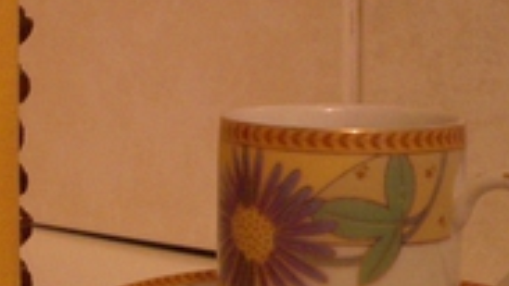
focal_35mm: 94
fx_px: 1269
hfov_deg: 22.4
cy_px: 69
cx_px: 103
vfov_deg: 12.8
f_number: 2.6
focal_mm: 5.8
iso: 200
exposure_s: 1/30
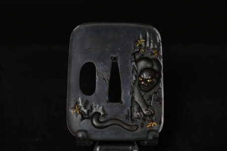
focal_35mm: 105
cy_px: 76
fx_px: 662
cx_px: 114
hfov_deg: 19.5
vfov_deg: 13.0
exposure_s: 1/125
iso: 1600
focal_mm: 105
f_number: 8
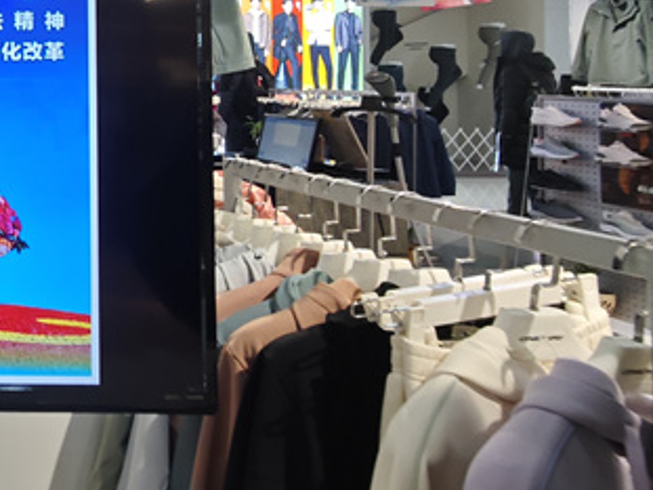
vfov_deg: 37.2
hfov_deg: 38.0
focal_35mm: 36
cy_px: 55
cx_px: -134
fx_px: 679
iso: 250
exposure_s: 1/50
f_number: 2.2
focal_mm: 2.16
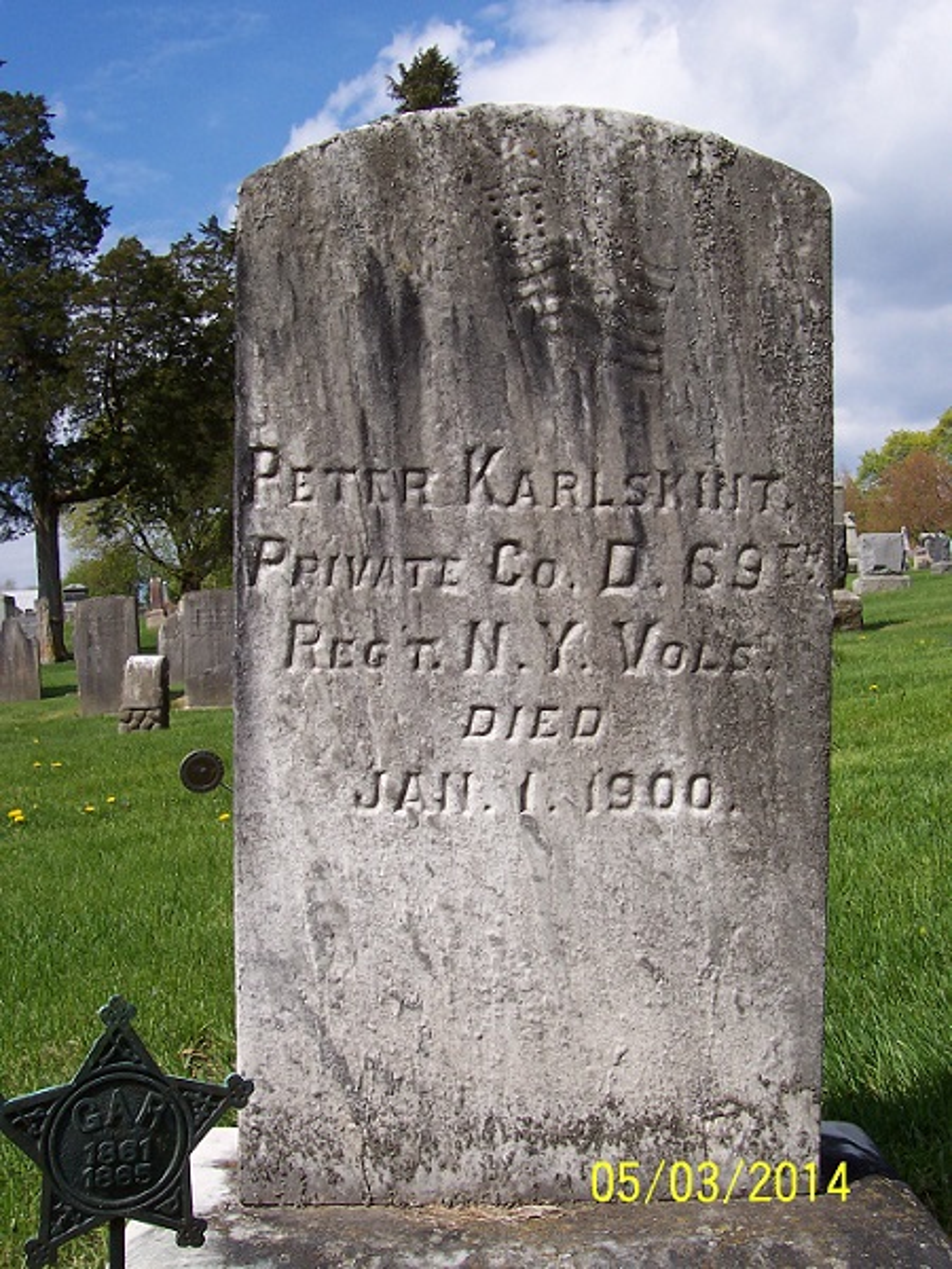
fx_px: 1357
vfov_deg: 50.1
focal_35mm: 37
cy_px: 634
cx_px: 476
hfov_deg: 38.7
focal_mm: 5.6
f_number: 5.6
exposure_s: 1/750
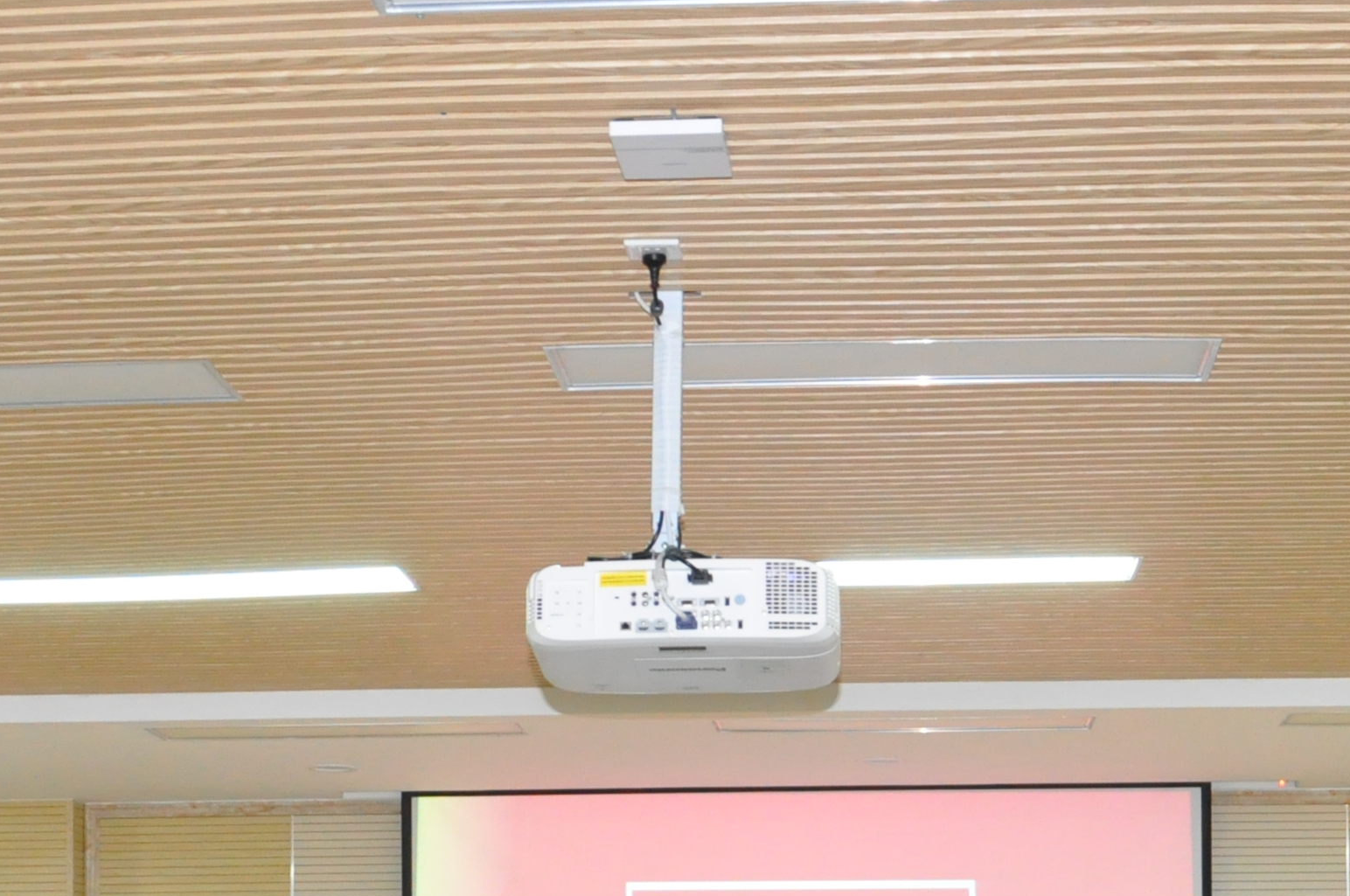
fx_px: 2809
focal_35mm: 75
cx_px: 781
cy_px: 1068
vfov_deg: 17.3
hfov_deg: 27.0
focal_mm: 18
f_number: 5
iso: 2000
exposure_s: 1/80
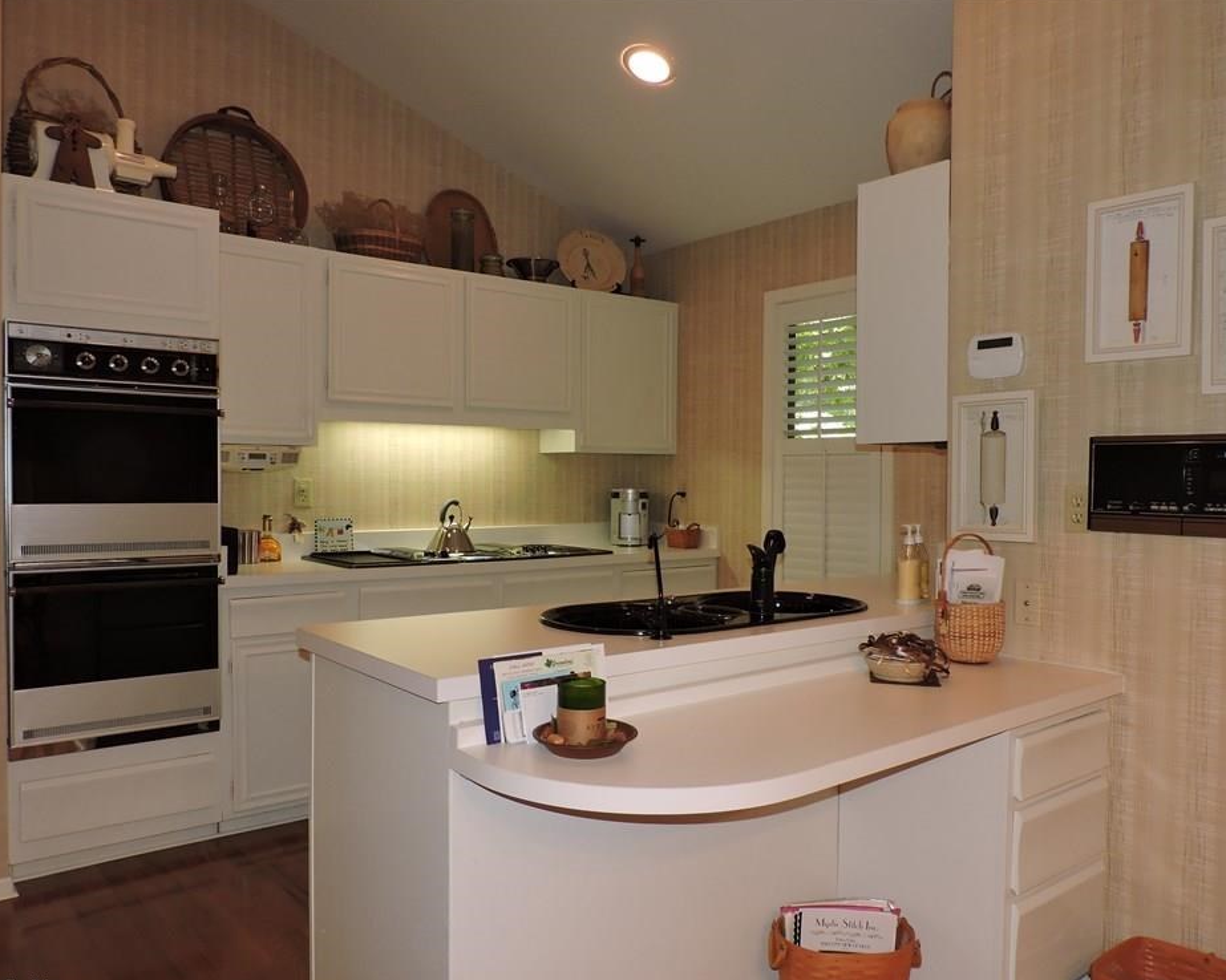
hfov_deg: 66.0
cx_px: 634
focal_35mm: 26
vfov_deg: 54.9
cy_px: 503
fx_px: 943
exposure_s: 1/30
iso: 200
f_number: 3
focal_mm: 4.3
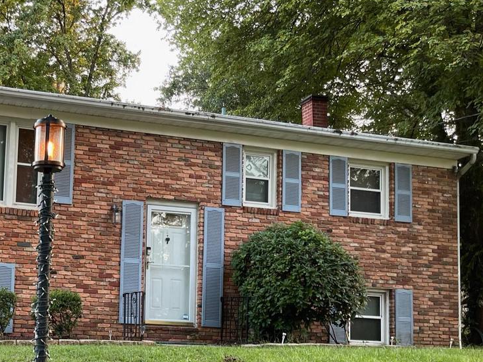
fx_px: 711
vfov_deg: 28.1
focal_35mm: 51
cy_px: 273
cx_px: 49
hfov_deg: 35.3
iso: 125
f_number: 1.6
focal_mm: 5.1
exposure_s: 1/99
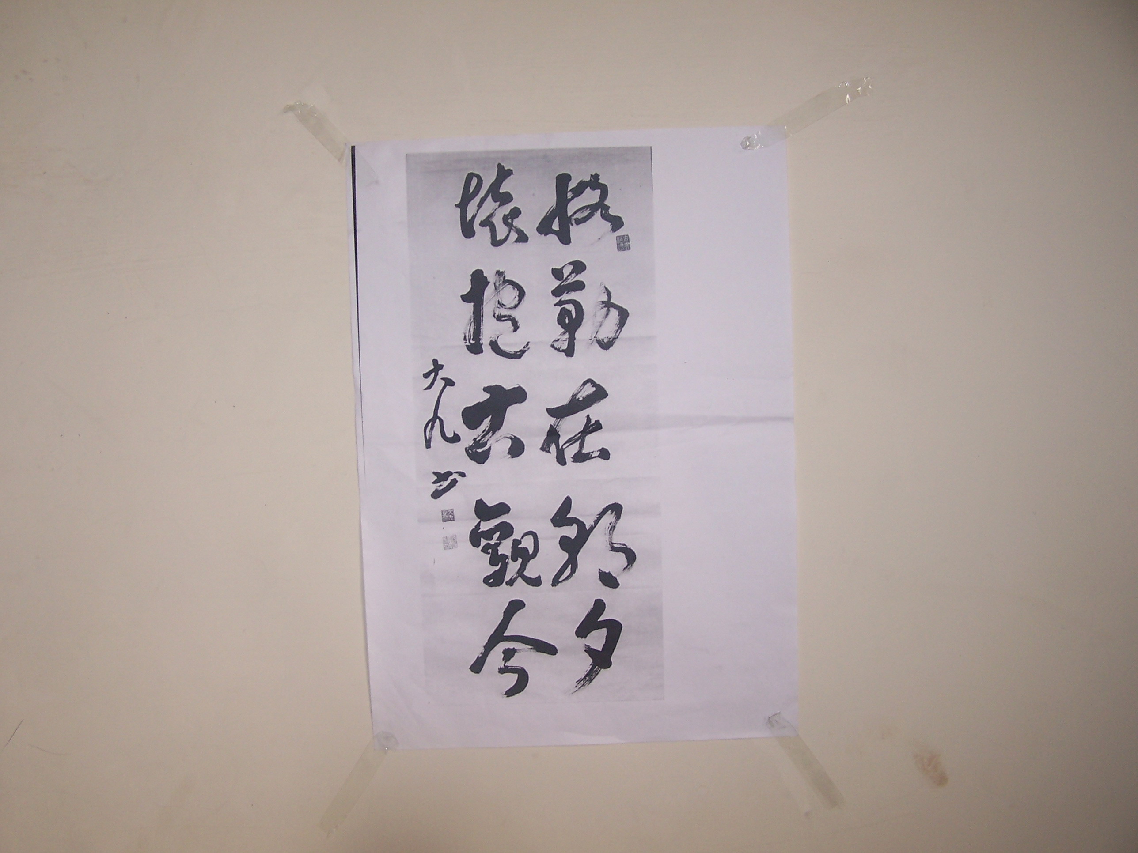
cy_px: 426
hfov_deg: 49.0
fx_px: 1249
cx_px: 569
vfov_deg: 37.7
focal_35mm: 38
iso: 80
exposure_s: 1/60
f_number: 2.8
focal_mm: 6.3
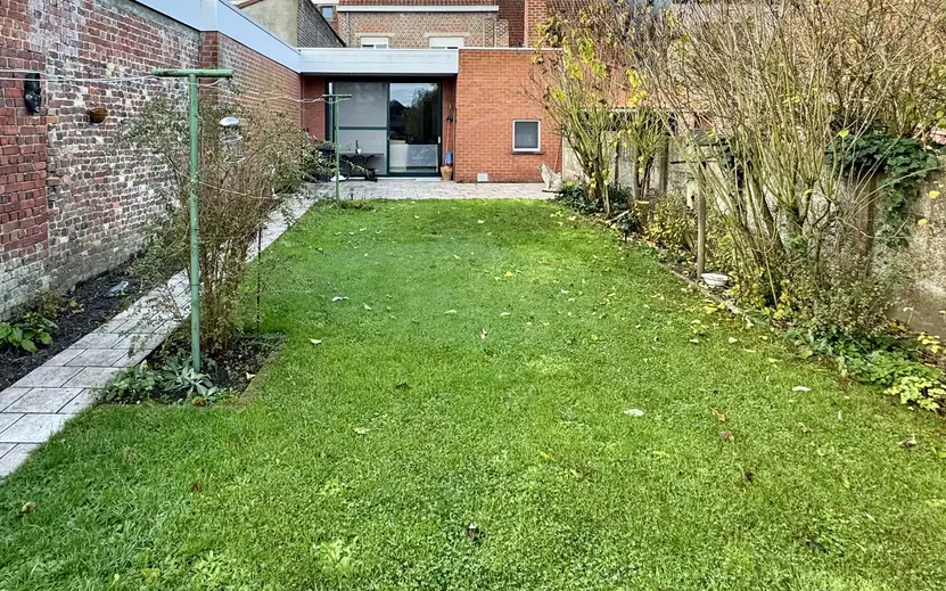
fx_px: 644
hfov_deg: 72.3
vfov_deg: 47.6
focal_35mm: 25
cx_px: 419
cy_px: 155
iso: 40
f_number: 2.2
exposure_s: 1/126
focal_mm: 2.22
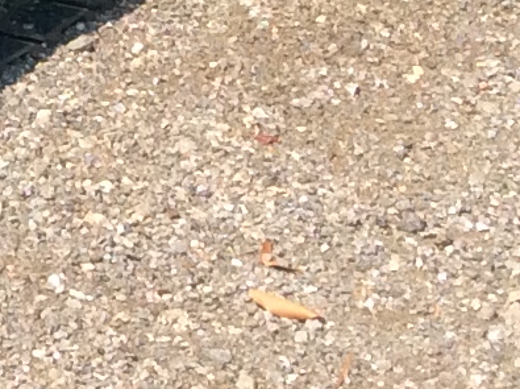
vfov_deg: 6.5
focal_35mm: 210
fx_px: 3150
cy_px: -756
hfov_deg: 8.6
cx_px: -746
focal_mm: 3.3
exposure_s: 1/763
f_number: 2.4
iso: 32
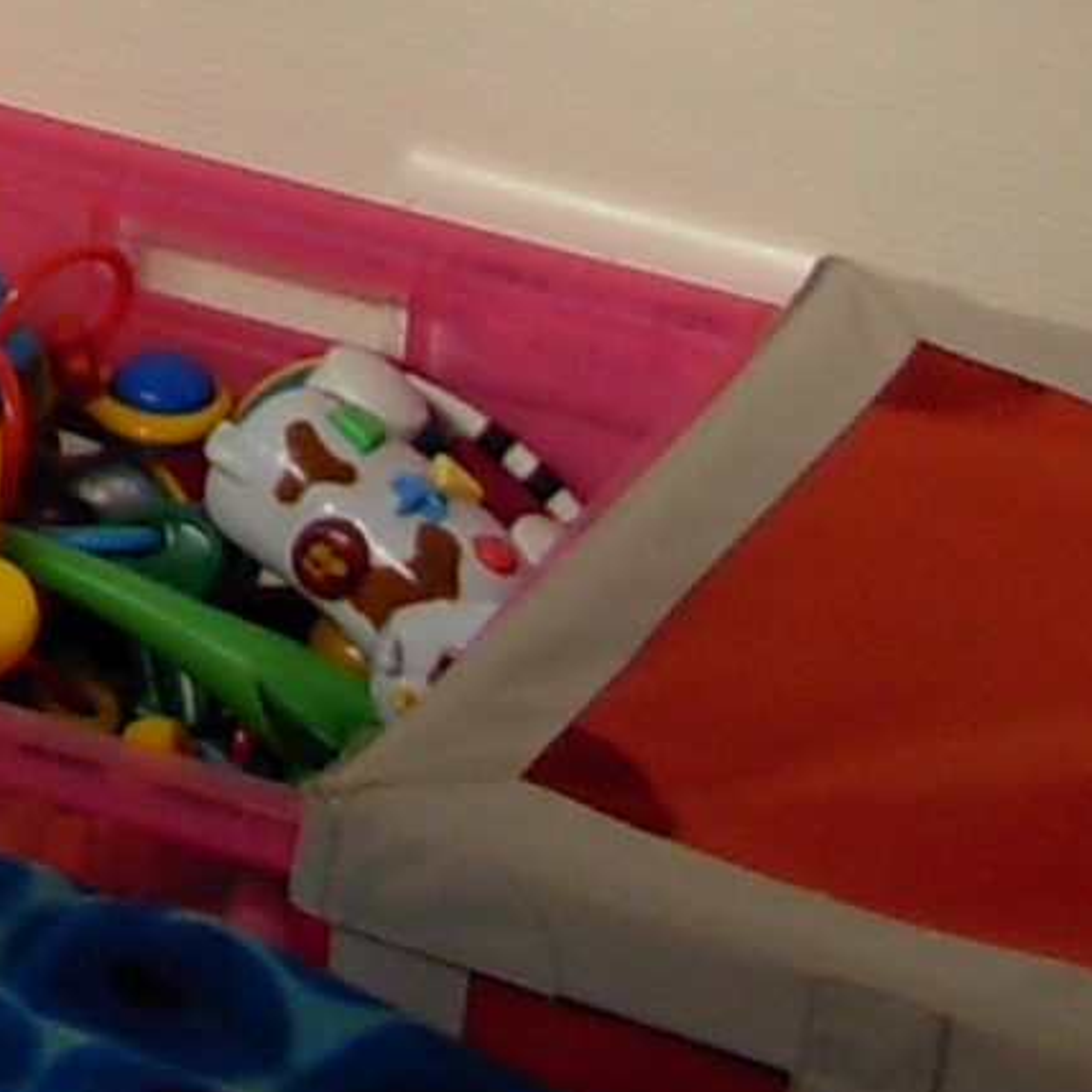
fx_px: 8601
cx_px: -1574
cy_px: -1727
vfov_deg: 6.8
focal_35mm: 241
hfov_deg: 6.9
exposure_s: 1/186
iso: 79
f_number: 2.9
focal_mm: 6.3
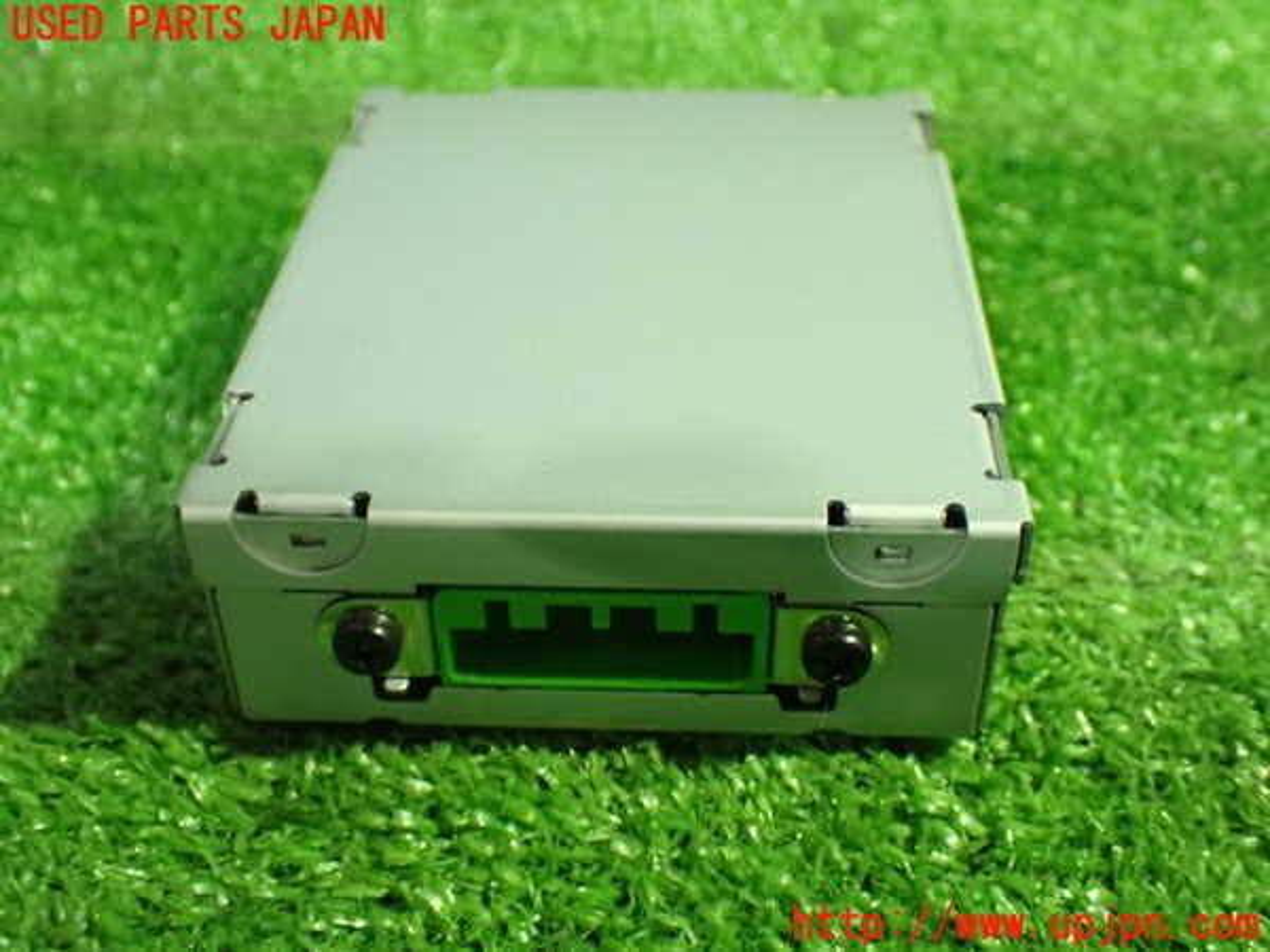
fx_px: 1504
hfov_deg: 45.8
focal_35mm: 41
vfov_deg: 35.1
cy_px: 476
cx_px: 635
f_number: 2.8
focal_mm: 7.31
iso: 1250
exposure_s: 1/40
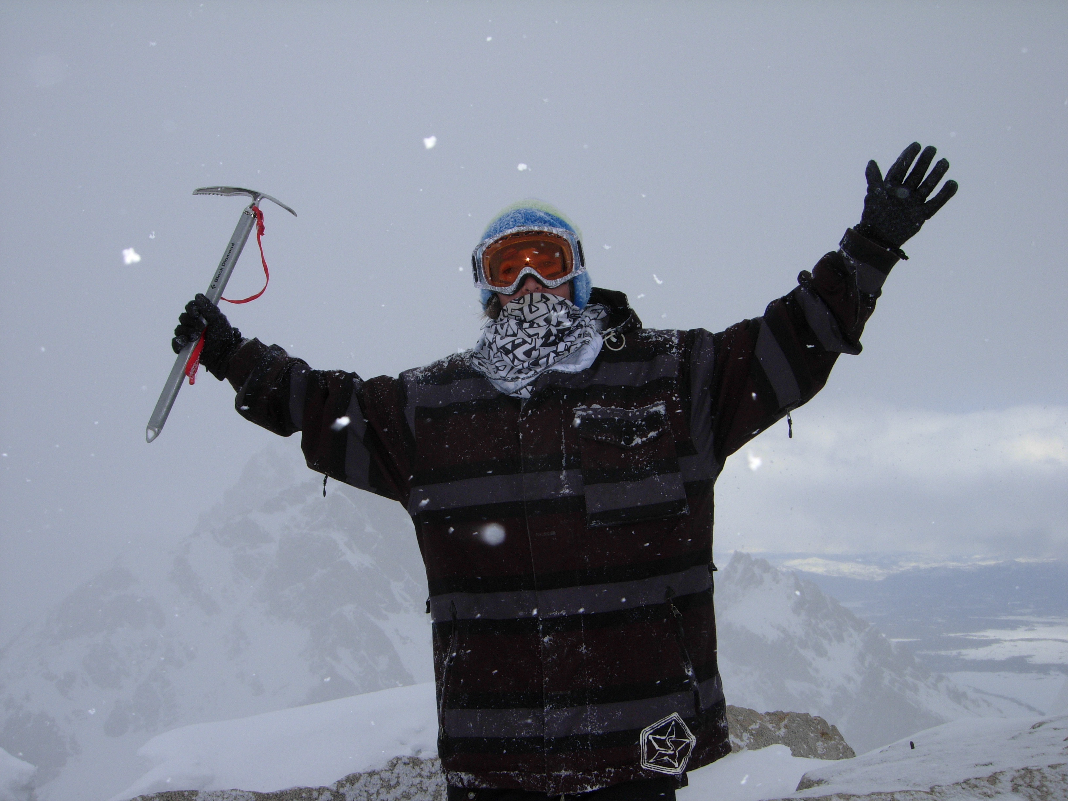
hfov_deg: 51.4
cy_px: 400
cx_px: 534
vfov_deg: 39.7
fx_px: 1111
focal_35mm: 36
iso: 50
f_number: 6.1
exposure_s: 1/418
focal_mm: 7.5
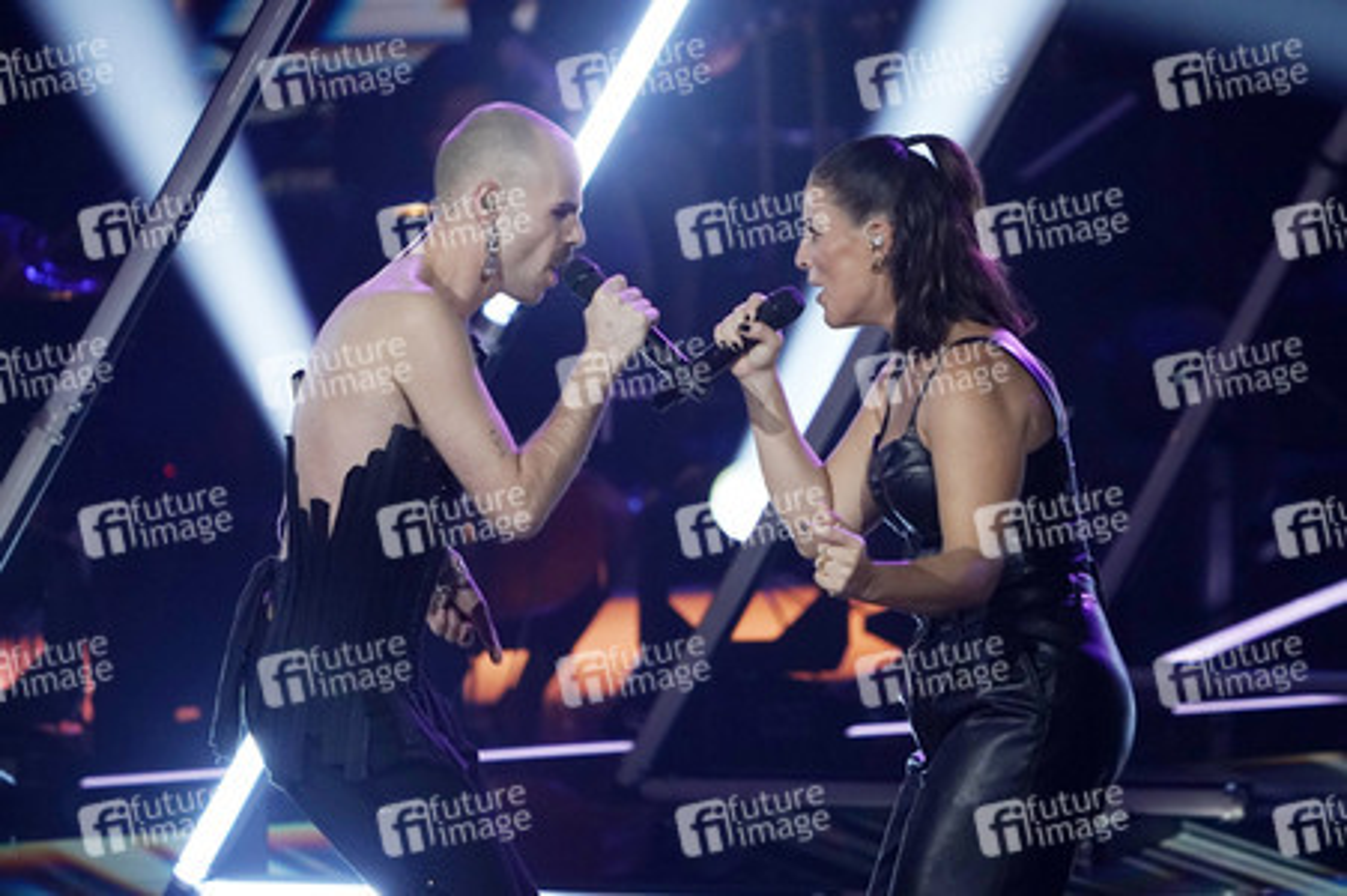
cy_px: 448
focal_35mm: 394
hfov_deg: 5.2
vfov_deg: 3.5
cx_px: 674
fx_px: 14731
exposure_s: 1/320
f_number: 6.3
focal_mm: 394
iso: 4000
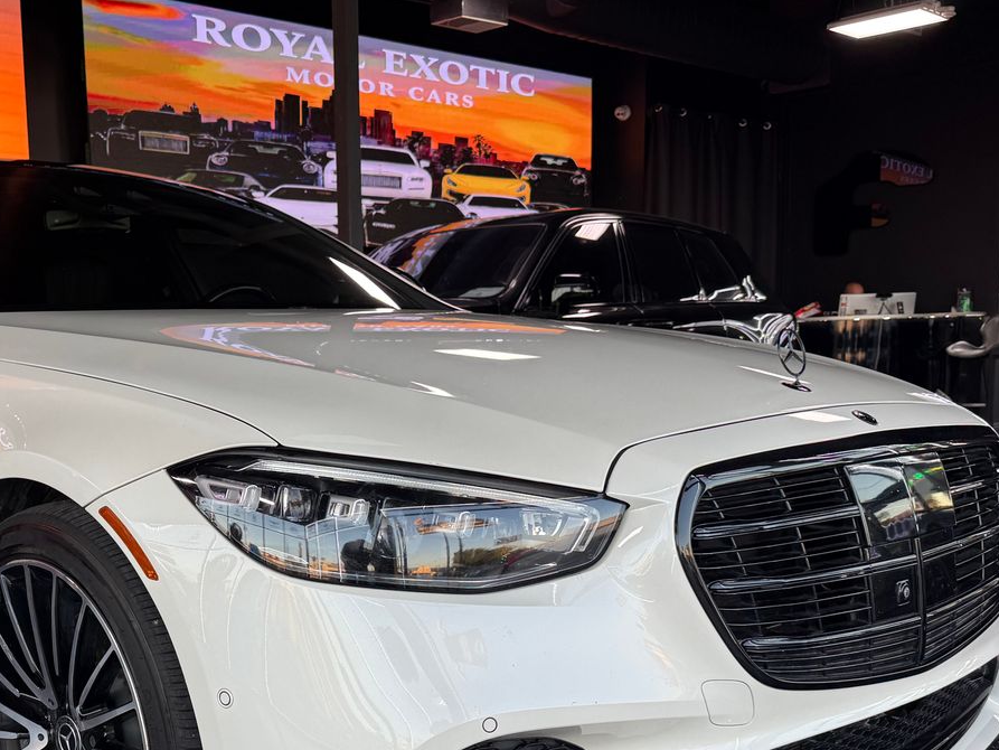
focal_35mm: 43
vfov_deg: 33.1
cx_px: 268
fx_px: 1241
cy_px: 544
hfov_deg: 42.7
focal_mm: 6.76
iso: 50
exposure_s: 1/142
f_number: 1.78
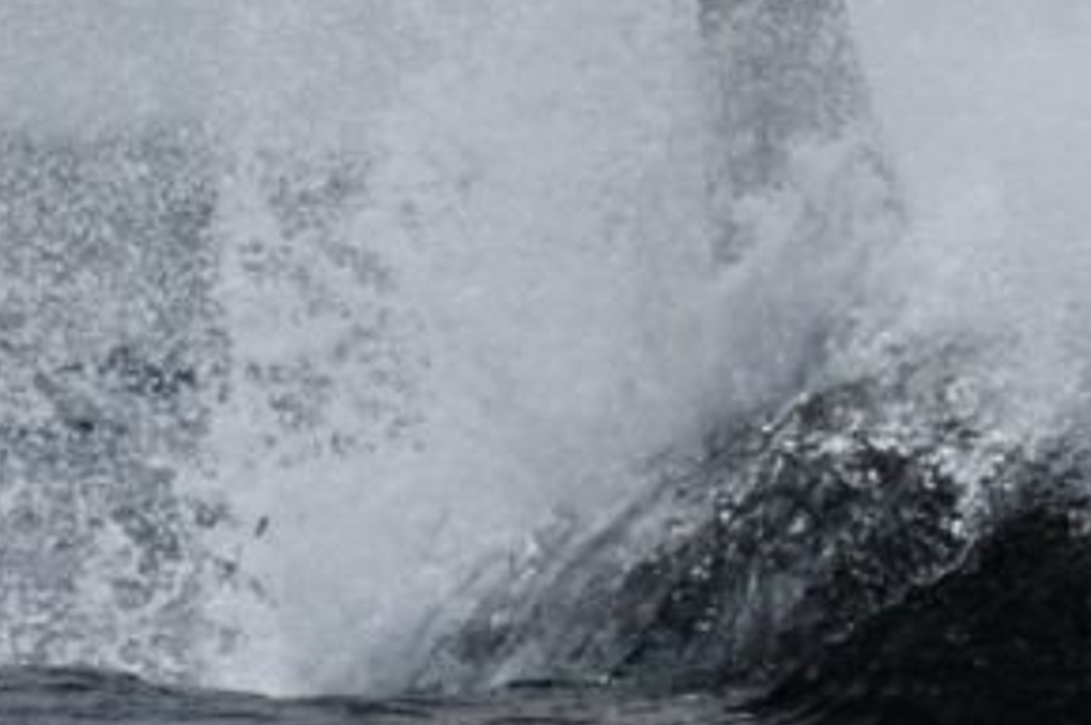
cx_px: 1095
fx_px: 40291
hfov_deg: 1.6
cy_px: 279
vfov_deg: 1.0
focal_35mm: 1331
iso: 640
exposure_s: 1/8000
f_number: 6.3
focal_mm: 480
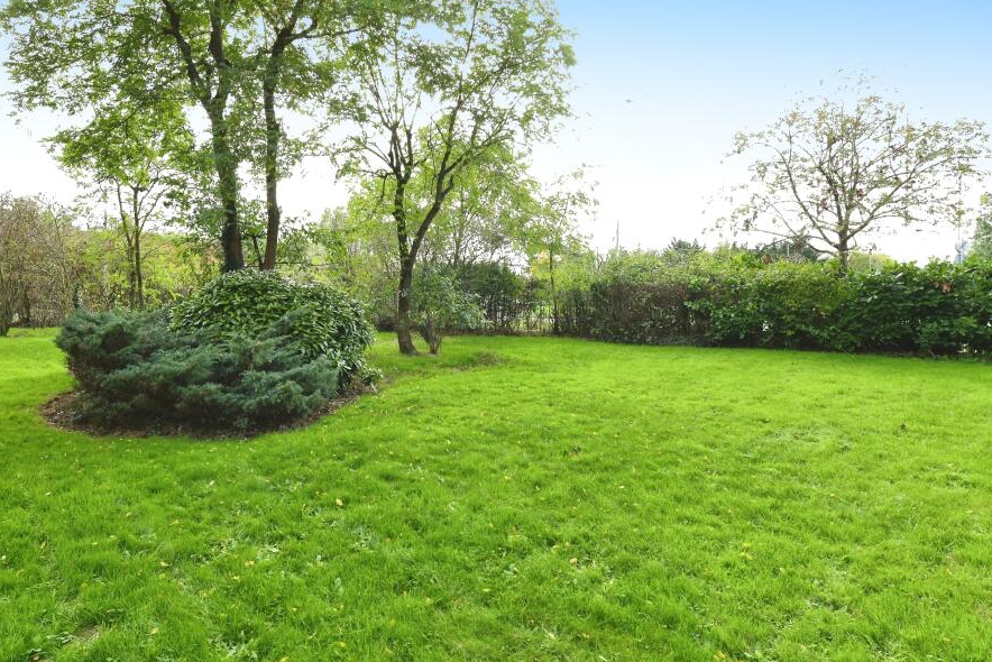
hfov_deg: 78.2
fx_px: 606
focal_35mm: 22
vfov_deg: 57.1
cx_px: 434
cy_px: 297
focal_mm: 19
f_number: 10
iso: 640
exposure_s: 1/200
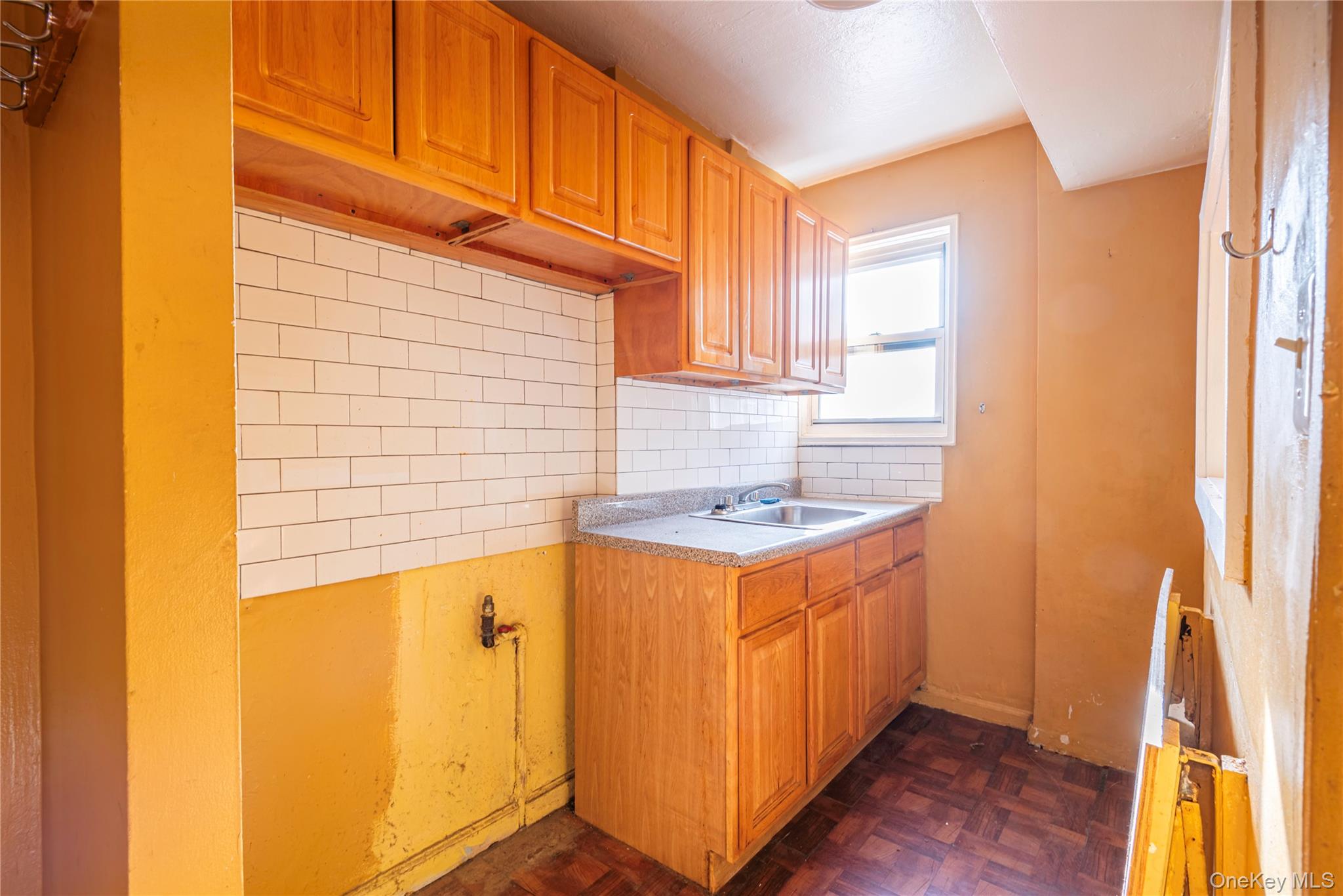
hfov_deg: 96.7
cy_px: 448
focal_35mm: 16
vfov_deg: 73.8
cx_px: 672
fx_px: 597
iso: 160
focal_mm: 16
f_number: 10
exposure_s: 1/4
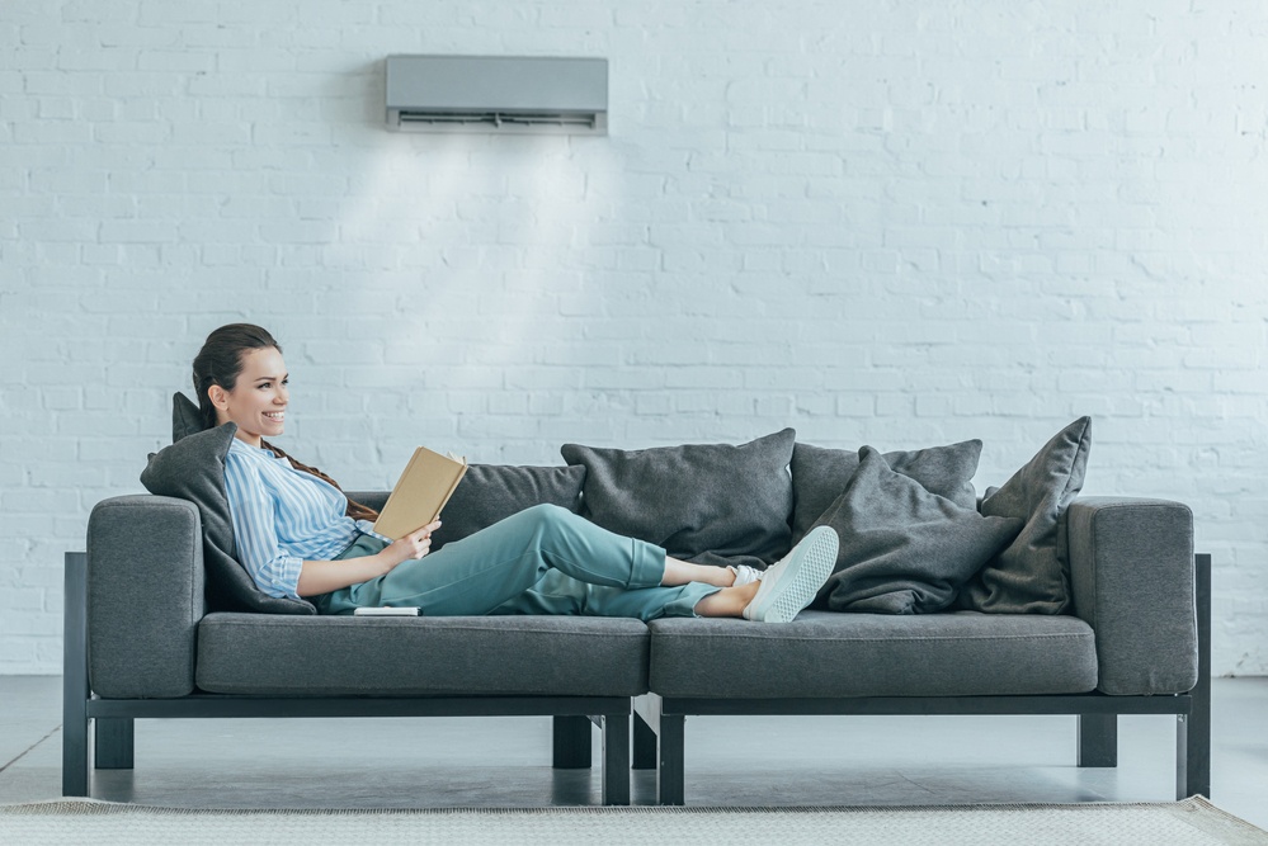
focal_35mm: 85
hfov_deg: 23.9
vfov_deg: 16.1
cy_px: 423
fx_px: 2995
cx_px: 634
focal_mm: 85
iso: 400
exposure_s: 1/200
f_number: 3.5
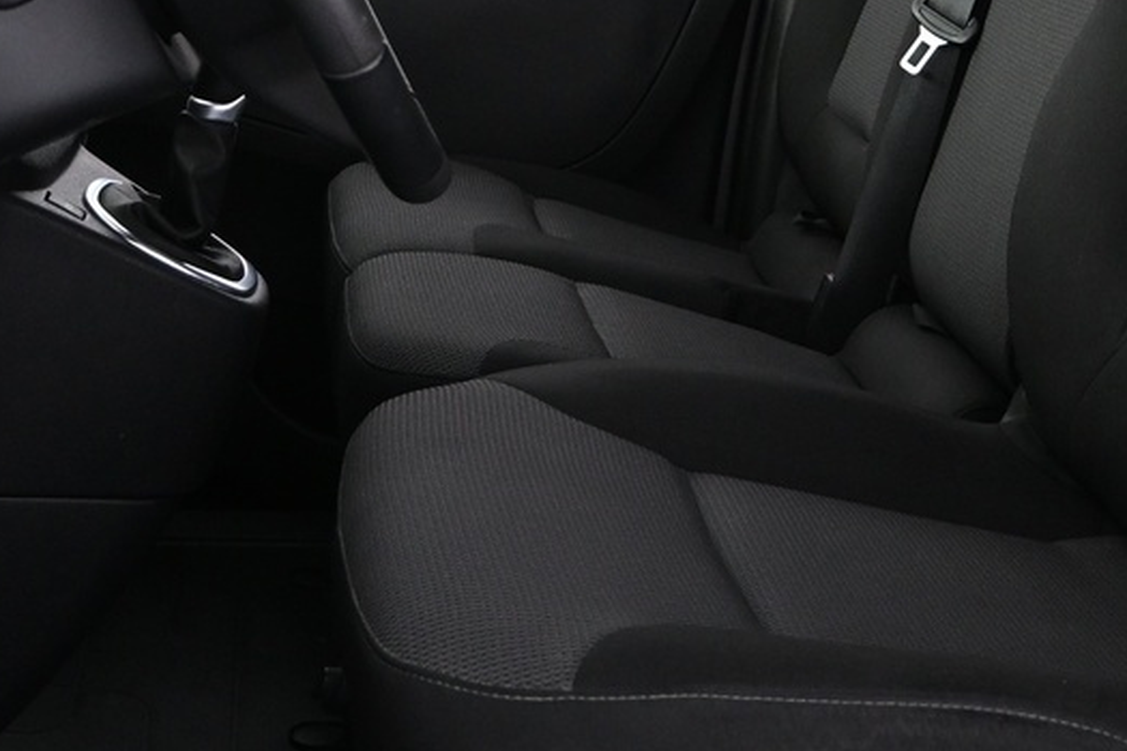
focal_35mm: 74
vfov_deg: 17.4
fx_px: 2316
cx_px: 367
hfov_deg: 27.2
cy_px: -200
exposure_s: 1/25
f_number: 3.5
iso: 1000
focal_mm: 16
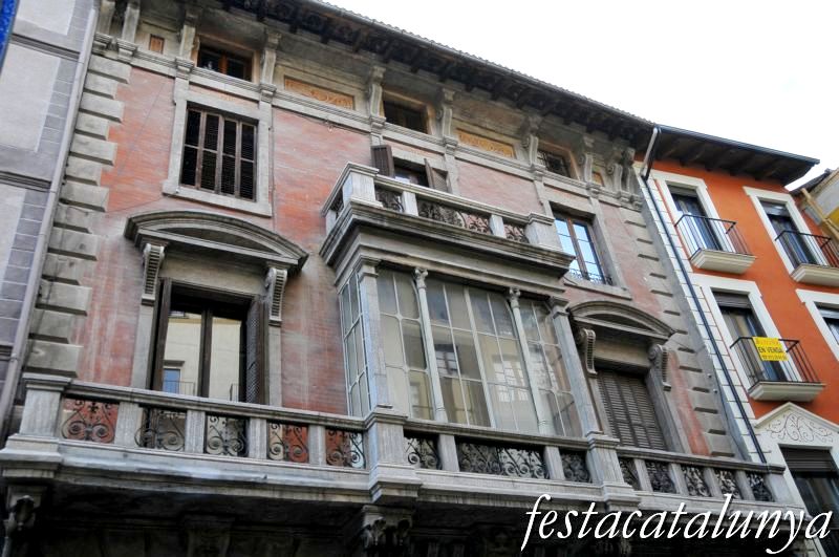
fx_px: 768
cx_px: 420
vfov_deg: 39.9
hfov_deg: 57.3
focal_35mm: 33
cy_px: 278
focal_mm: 22
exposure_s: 1/60
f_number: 4.5
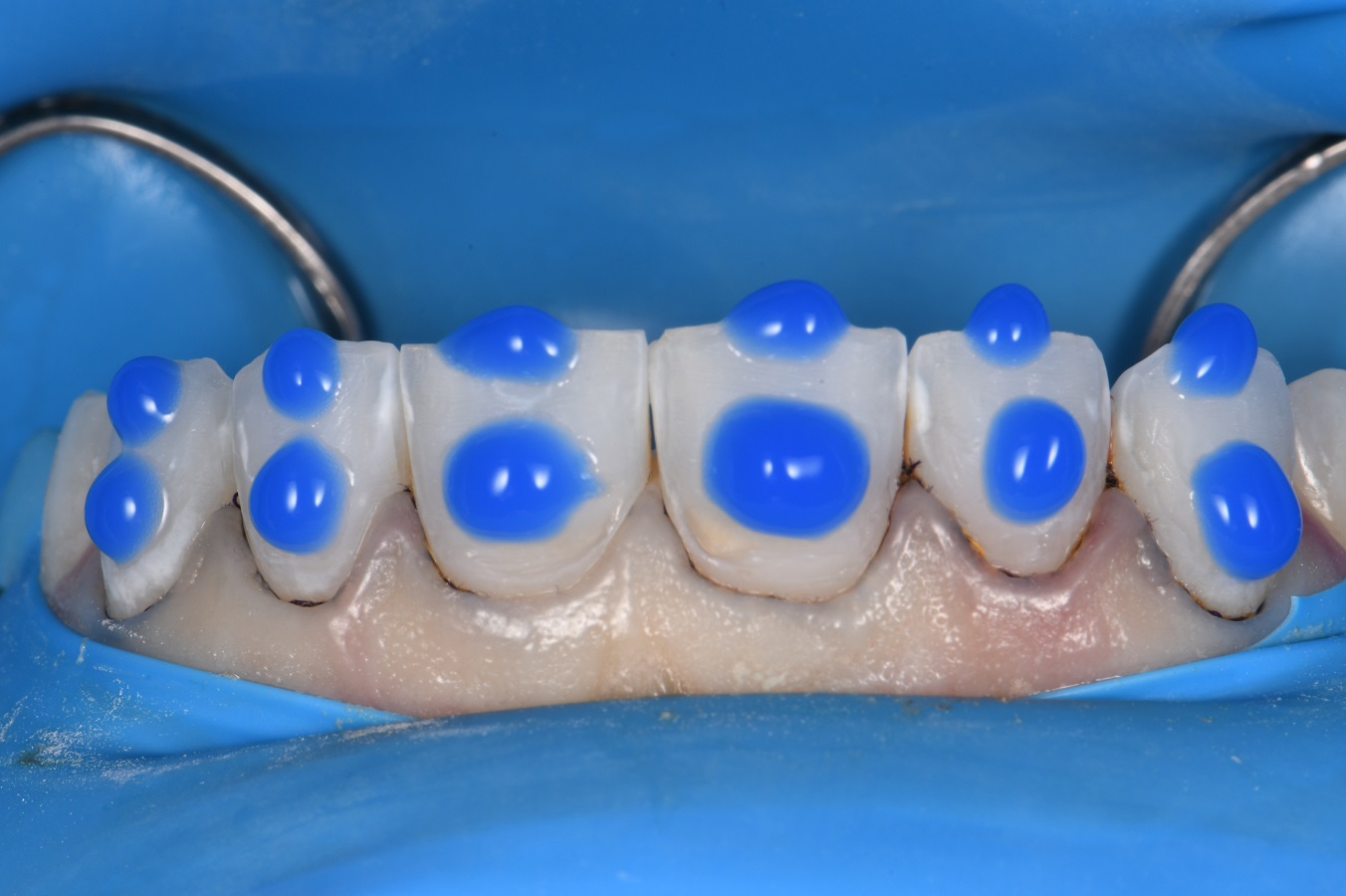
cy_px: 448
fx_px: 5867
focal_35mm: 157
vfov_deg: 8.7
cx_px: 673
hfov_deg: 13.1
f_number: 32
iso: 200
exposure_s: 1/160
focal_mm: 105
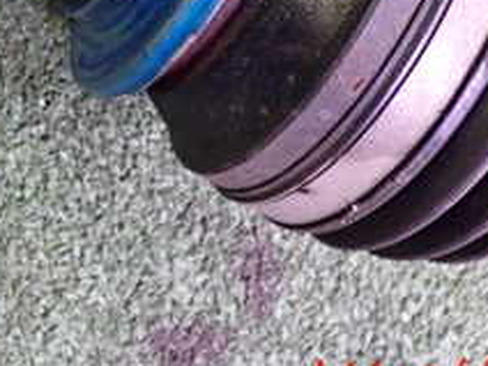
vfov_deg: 14.0
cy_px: -106
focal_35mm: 102
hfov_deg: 19.2
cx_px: 145
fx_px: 1438
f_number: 2.5
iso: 800
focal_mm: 6.37
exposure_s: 1/30
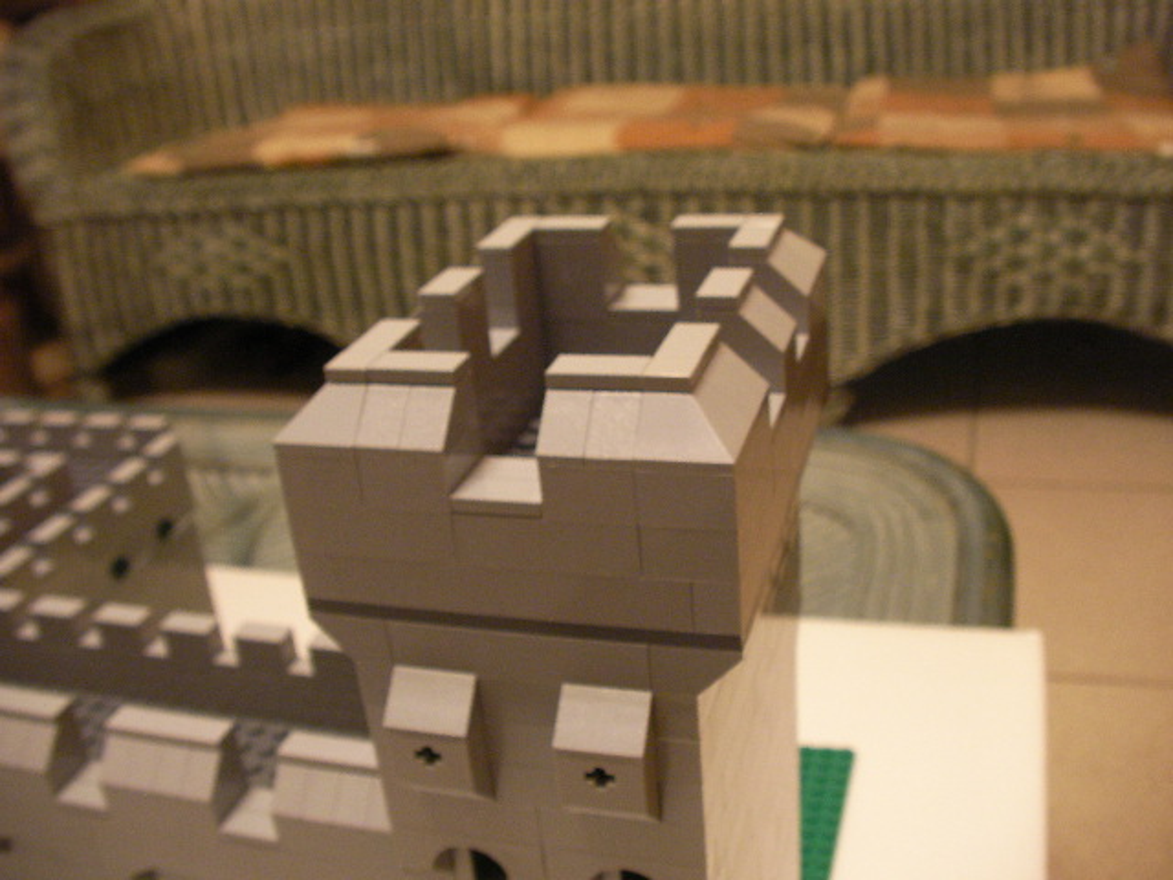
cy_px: 440
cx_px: 586
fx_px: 1288
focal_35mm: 38
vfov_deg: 37.7
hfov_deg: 49.0
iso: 200
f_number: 3.5
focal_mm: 6.3
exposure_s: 1/6
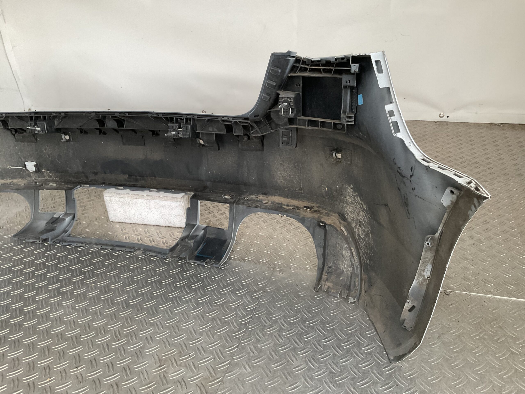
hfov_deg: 61.7
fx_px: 440
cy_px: 197
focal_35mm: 29
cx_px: 262
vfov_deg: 48.2
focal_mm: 3
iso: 100
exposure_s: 1/50
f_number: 1.8
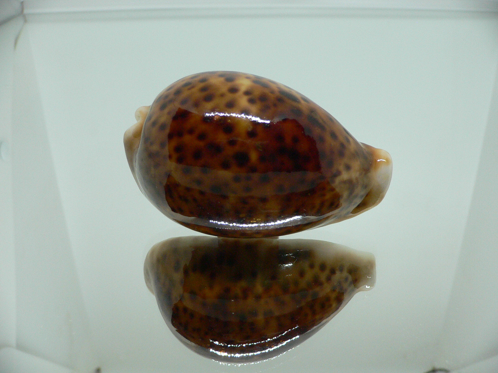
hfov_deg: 52.6
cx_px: 249
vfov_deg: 40.7
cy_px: 186
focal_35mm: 35
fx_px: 504
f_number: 2.8
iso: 200
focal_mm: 4.6
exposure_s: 1/60
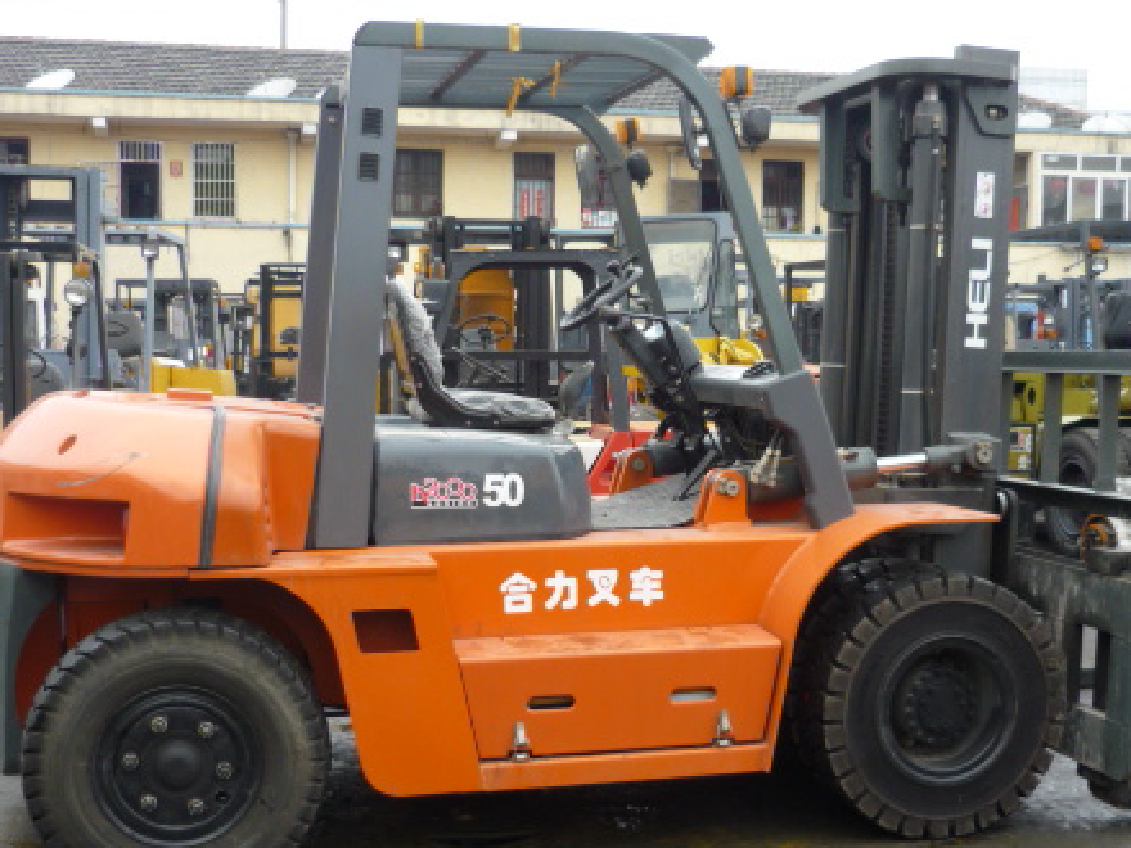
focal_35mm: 48
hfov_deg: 39.6
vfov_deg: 30.2
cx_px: 601
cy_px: 468
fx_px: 1568
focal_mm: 5.5
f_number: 2.8
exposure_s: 1/250
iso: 100
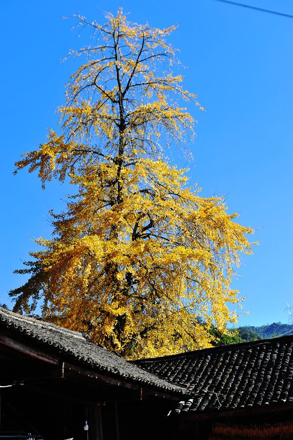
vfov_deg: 28.9
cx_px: 146
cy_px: 220
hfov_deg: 19.4
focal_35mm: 70
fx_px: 856
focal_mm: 70
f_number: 8
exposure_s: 1/200
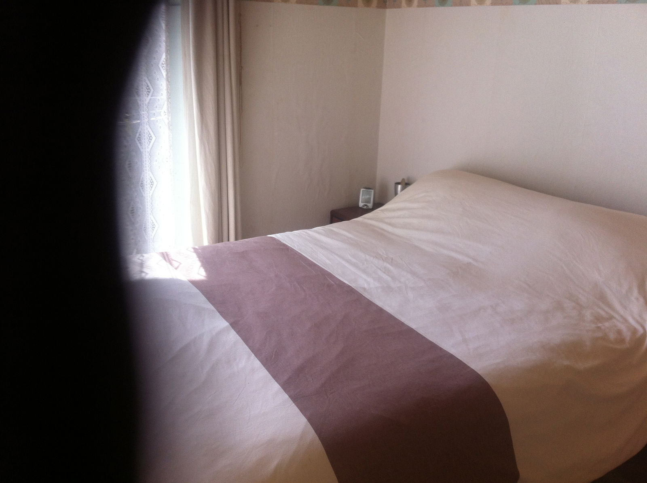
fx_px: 653
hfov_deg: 52.7
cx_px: 324
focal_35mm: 35
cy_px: 242
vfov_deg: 40.6
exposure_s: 1/132
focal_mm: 3.85
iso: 80
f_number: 2.8
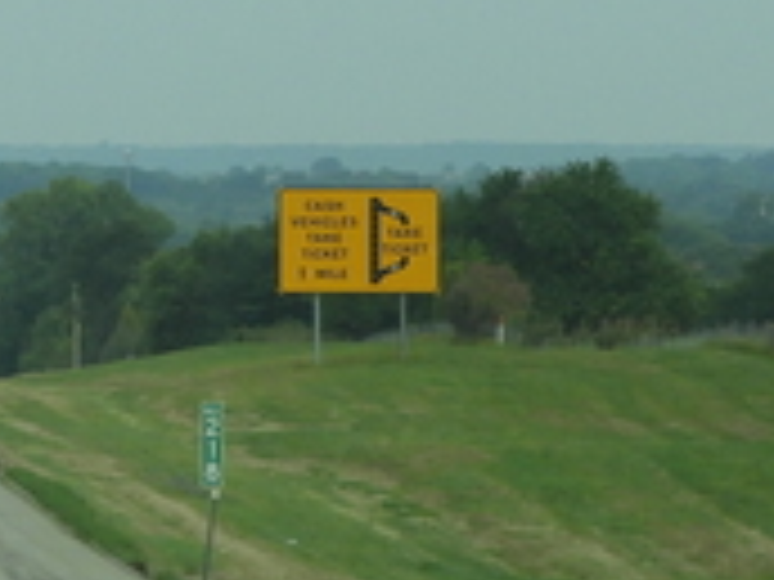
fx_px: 11985
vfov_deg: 2.8
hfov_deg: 3.7
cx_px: -320
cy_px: 328
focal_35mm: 536
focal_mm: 20.6
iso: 100
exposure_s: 1/125
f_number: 5
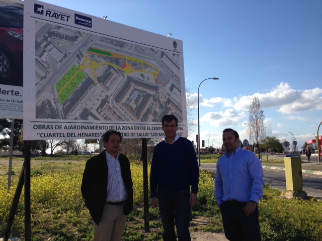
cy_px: 120
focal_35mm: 33
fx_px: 307
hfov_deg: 55.4
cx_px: 161
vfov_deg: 42.9
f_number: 2.4
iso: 50
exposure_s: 1/1595
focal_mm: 4.12
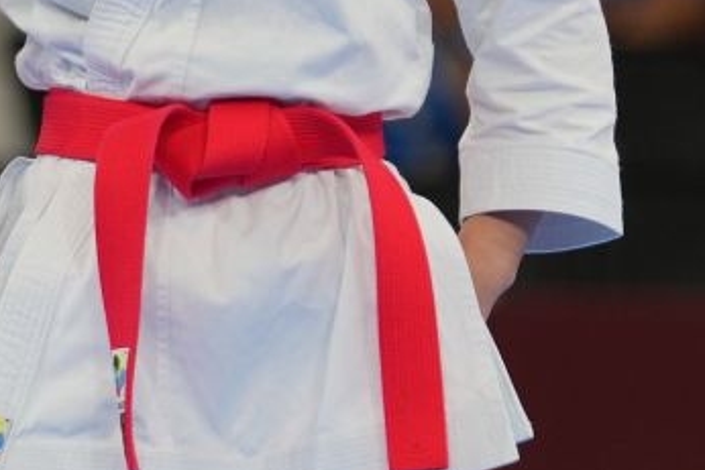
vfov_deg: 1.4
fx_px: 18944
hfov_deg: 2.1
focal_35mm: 967
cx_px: 359
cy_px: 256
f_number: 2.8
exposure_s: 1/500
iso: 250
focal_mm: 186
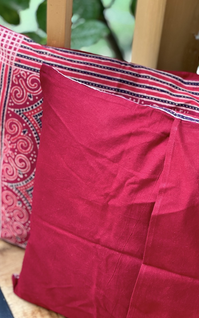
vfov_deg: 25.2
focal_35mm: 82
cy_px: 159
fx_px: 711
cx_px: 100
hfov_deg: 15.9
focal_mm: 9
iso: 200
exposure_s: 1/71
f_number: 2.8
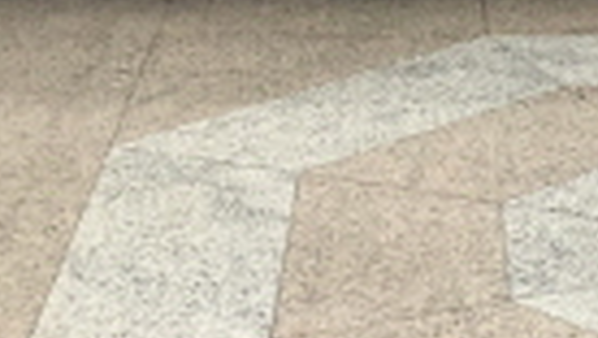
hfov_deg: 15.1
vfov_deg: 7.7
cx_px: 459
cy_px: -607
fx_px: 2238
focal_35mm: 141
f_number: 1.8
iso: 40
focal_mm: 4
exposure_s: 1/17
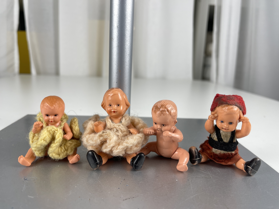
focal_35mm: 25
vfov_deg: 54.9
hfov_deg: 69.4
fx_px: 201
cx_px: 140
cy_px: 104
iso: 32
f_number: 1.6
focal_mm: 5.1
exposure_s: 1/102
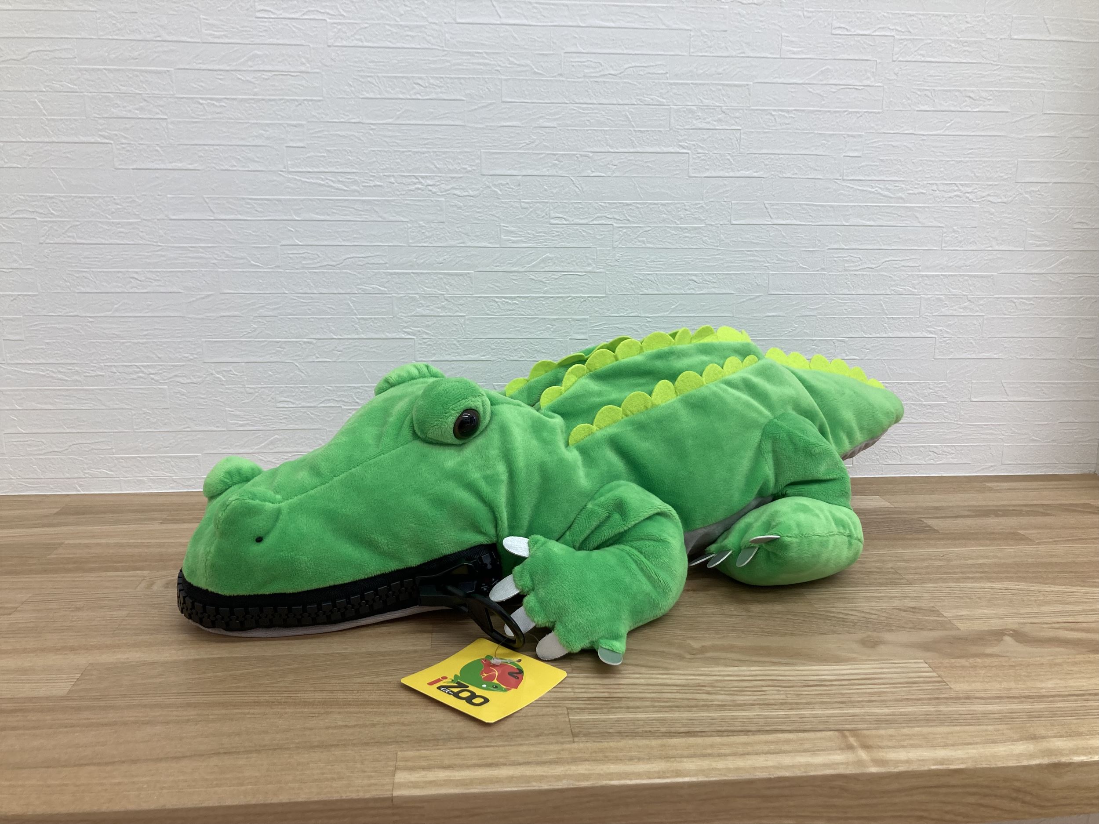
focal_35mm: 28
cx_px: 550
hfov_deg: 63.4
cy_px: 412
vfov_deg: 49.7
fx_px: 889
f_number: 1.8
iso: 40
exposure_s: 1/100
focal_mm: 3.99
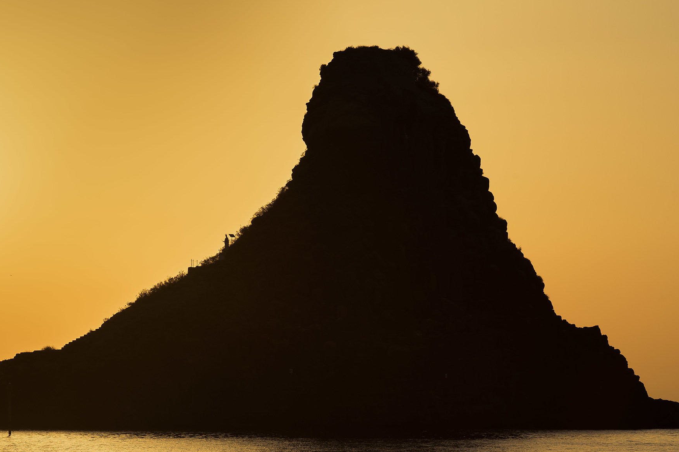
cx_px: 254
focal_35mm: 186
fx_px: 3508
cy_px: 299
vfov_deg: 7.4
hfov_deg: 11.0
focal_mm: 135
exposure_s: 1/800
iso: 100
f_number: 10
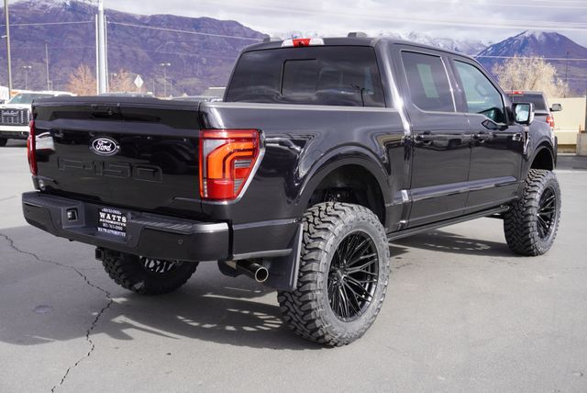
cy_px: 196
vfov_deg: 32.0
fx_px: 685
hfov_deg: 46.4
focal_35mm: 42
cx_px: 294
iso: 100
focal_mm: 28
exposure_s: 1/100
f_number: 6.3
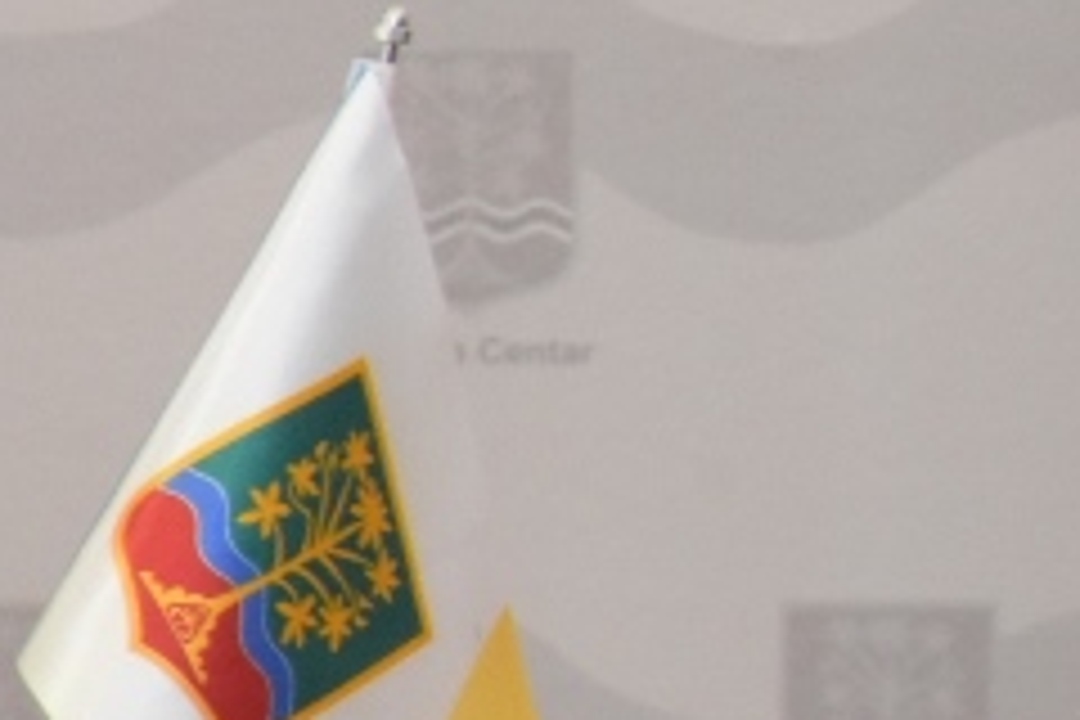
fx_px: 26878
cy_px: -126
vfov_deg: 1.5
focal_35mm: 896
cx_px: 2259
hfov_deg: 2.3
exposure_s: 1/80
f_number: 9
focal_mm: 140
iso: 2500
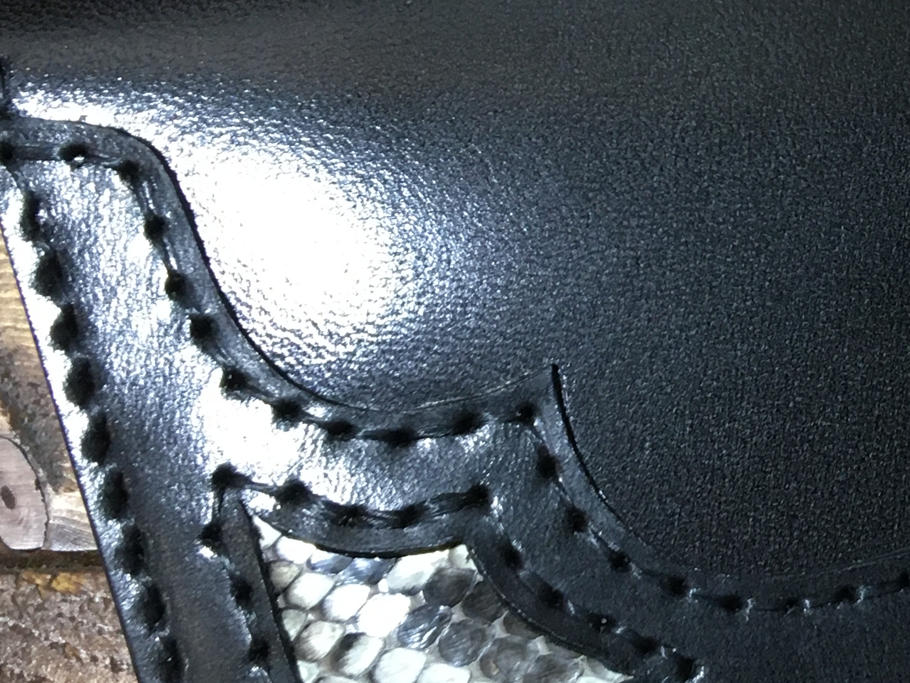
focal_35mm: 84
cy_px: 188
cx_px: 1037
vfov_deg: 17.5
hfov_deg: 21.9
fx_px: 2208
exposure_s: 1/30
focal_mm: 4.15
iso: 100
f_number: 2.2
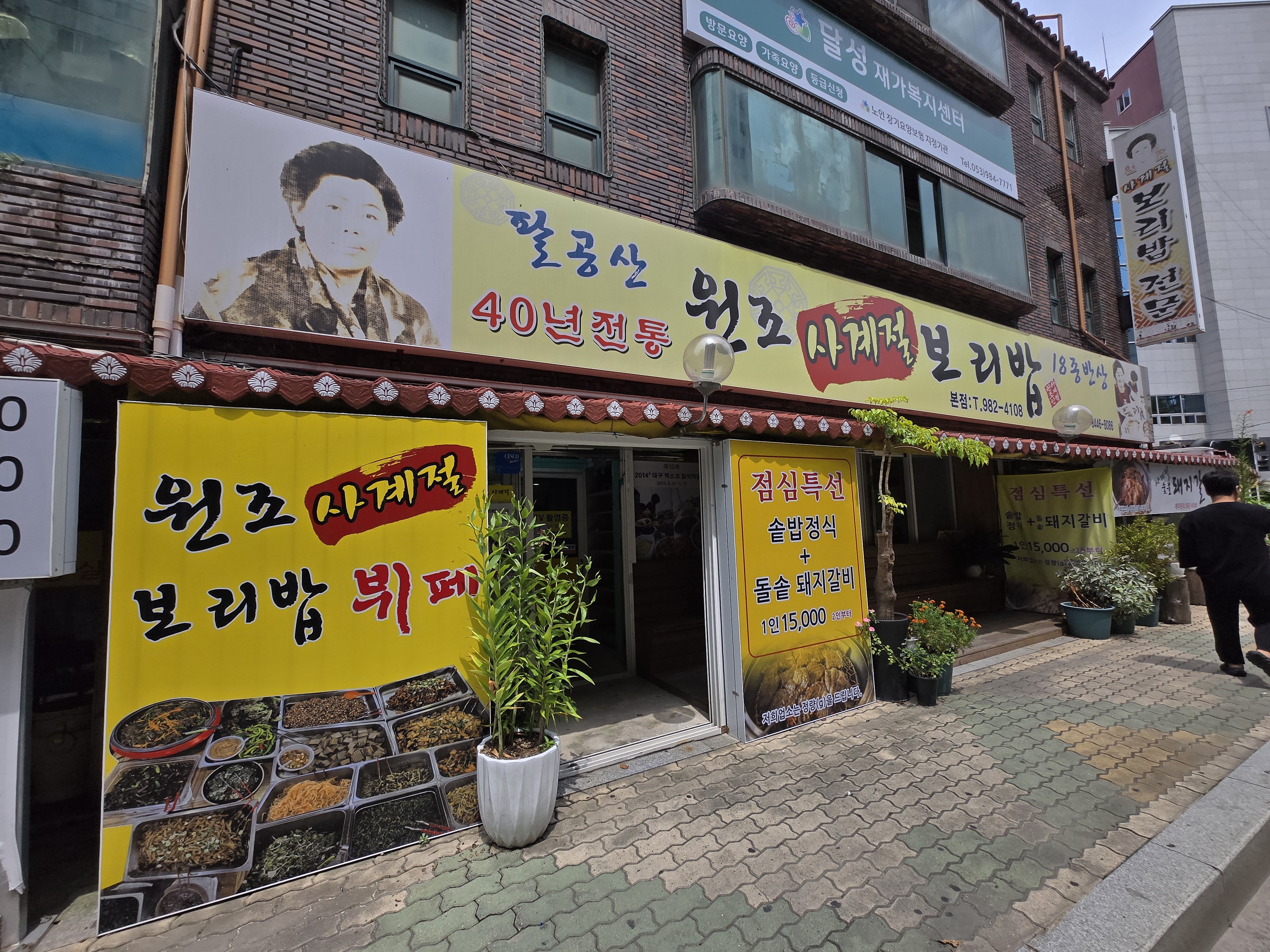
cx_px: 635
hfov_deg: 106.2
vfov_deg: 89.9
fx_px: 477
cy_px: 476
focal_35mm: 13
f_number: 2.2
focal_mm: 1.7
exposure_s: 1/1376
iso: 25
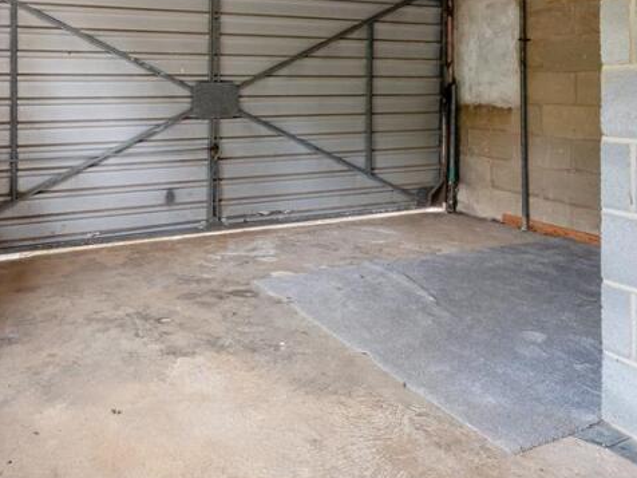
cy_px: 89
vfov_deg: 43.1
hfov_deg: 57.5
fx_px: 570
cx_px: 233
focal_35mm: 31
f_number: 8
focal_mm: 10
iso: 160
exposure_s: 1/1.25
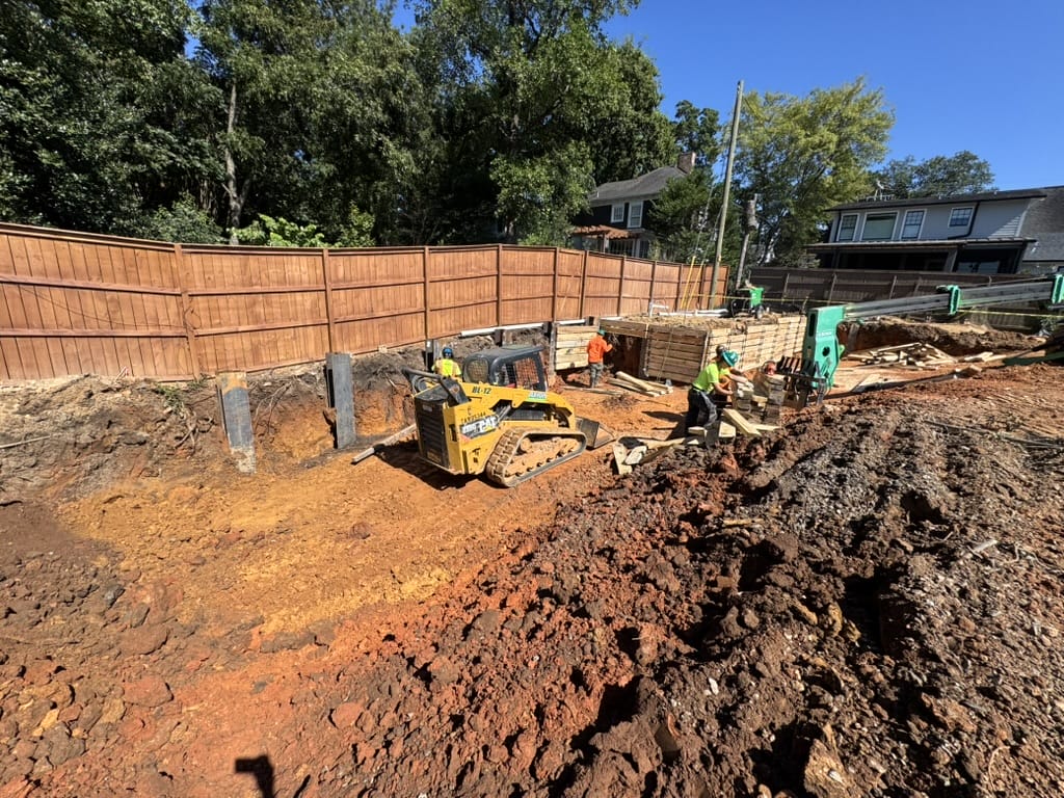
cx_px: 532
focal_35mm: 14
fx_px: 430
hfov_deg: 102.1
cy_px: 399
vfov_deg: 85.7
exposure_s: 1/1477
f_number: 2.2
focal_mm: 2.22
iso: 50
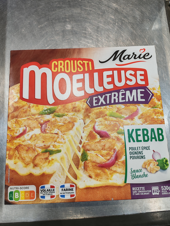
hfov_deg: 51.4
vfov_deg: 65.3
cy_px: 113
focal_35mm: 27
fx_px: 177
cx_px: 85
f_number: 1.9
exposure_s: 1/100
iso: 320
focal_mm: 6.12
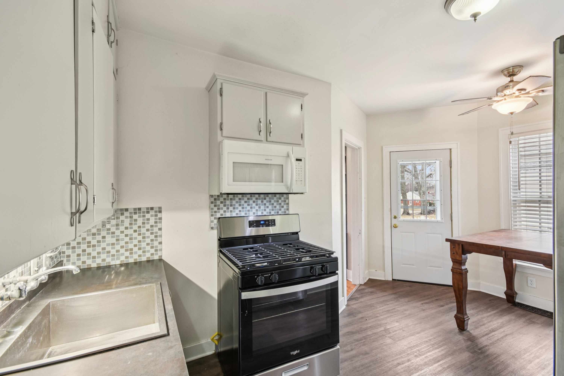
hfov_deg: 100.4
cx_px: 282
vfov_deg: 77.3
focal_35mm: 15
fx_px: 235
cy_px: 188
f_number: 8
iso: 400
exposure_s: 1/8
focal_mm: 10
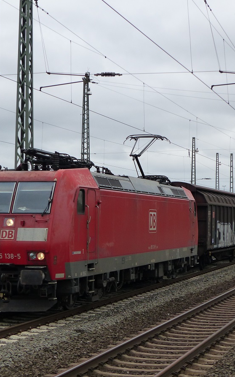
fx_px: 861
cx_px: 139
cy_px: 188
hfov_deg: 15.5
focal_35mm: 84
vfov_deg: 24.6
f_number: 4
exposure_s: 1/640
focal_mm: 10.5
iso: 160
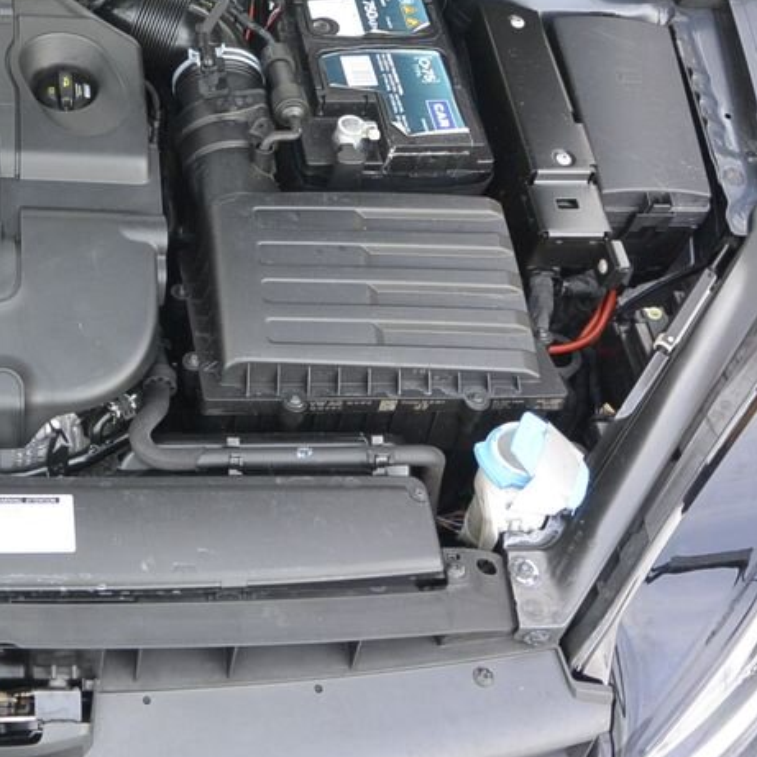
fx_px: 1262
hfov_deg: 31.1
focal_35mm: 51
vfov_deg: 32.9
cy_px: 214
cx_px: 11
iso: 320
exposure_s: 1/125
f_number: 3.5
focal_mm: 10
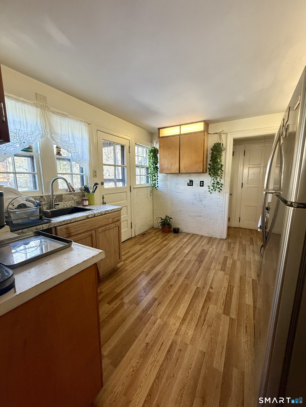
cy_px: 204
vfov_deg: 102.1
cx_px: 153
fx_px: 165
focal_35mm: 14
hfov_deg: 85.7
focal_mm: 2.22
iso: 200
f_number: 2.2
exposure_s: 1/60
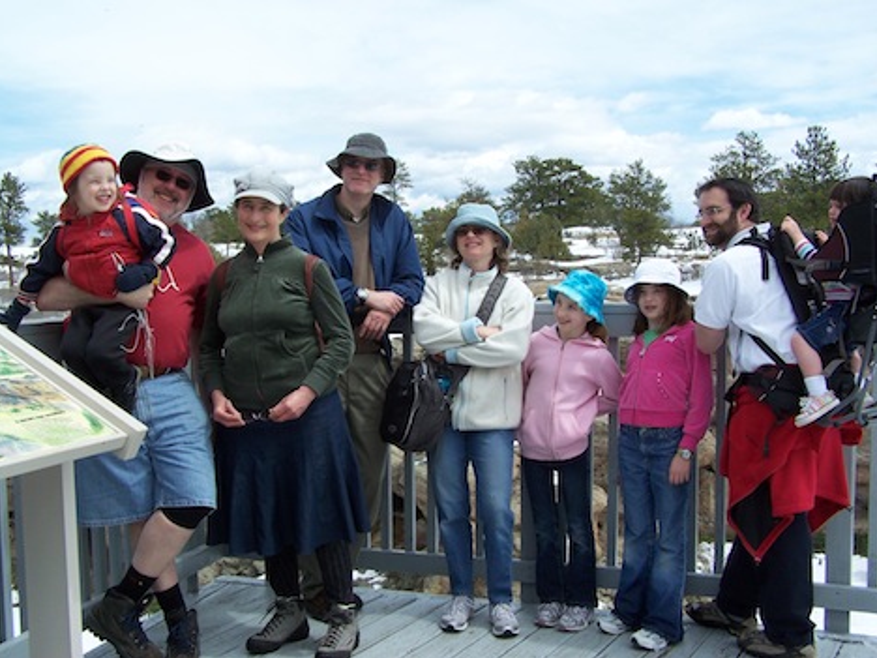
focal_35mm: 39
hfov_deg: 47.9
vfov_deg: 36.8
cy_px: 322
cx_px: 431
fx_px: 988
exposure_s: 1/750
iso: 80
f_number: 4
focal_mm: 6.3
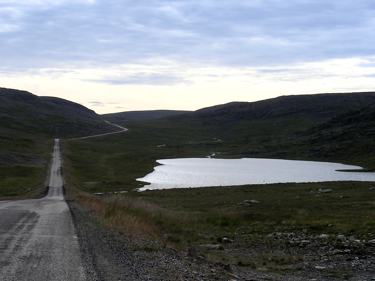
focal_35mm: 68
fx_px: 737
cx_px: 150
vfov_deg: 21.6
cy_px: 153
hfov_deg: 28.5
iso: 50
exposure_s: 1/547
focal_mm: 8
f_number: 4
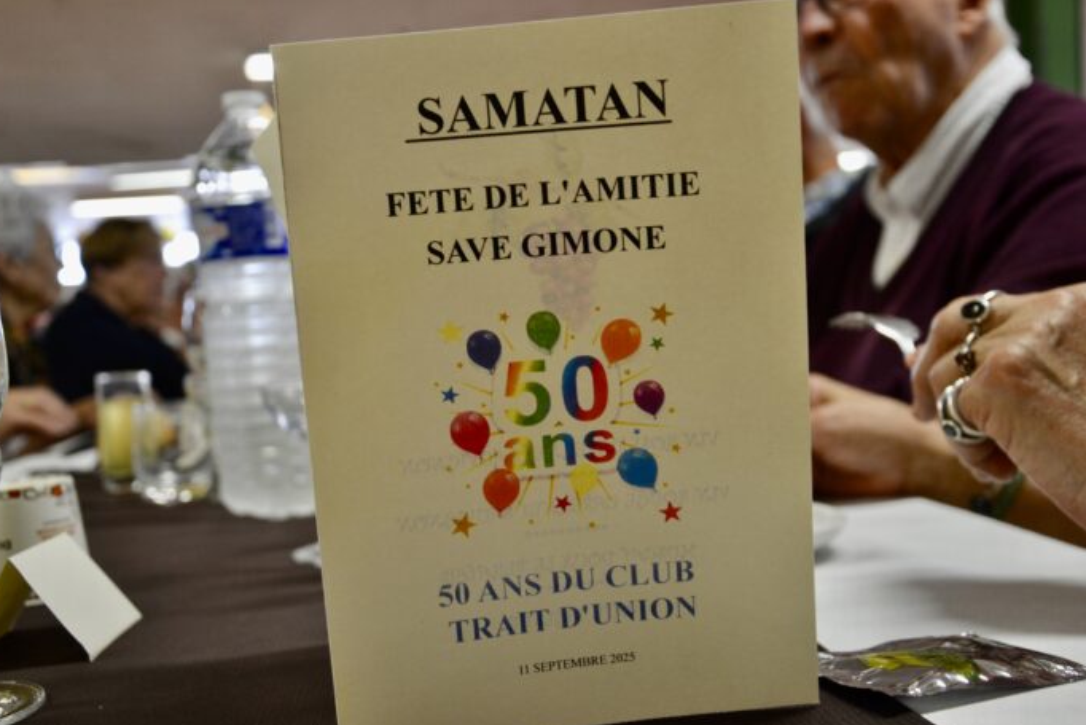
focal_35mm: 40
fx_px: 1207
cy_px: 368
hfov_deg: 48.4
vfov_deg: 33.4
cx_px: 535
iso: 400
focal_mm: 26
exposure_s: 1/25
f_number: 4
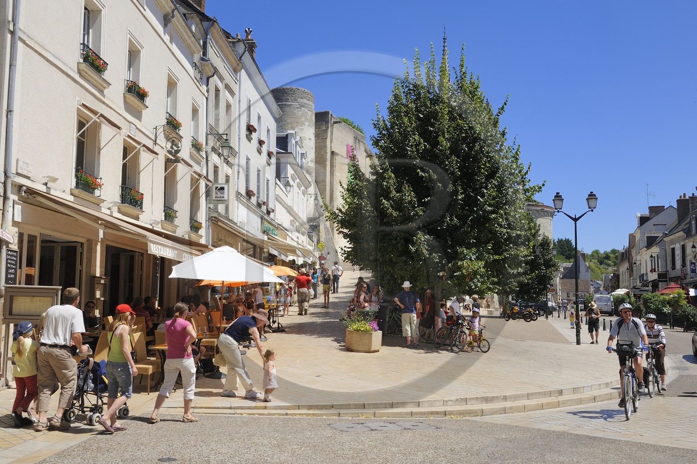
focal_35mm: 36
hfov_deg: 53.2
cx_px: 348
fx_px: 696
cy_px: 232
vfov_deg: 36.8
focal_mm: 36
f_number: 16
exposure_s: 1/160
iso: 200
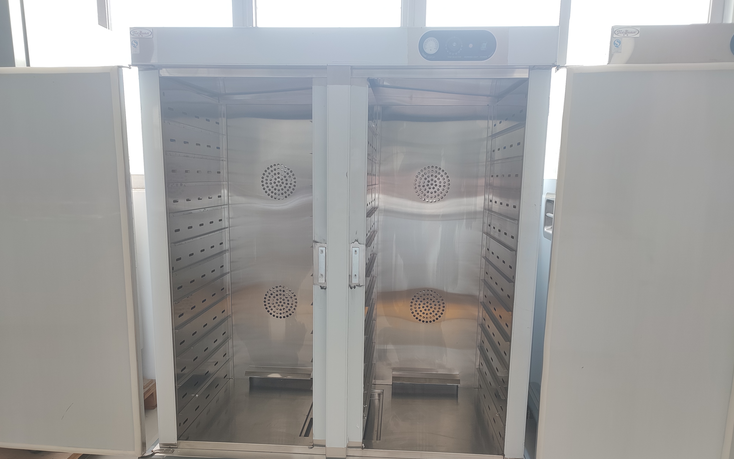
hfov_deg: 68.4
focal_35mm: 27
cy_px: 280
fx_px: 540
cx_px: 366
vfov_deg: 45.7
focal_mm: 5.96
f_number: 1.75
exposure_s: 1/33
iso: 56
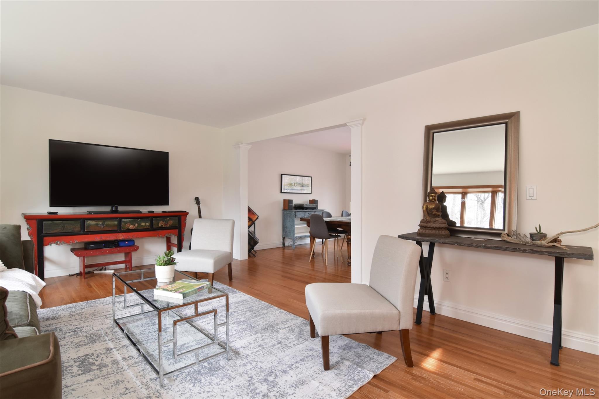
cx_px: 300
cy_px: 200
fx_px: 274
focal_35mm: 16
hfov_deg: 95.0
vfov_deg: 72.0
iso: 640
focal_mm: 11
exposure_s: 1/30
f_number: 11
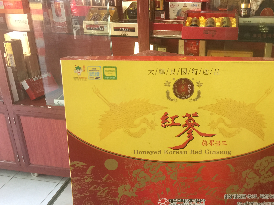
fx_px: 301
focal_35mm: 38
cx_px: 173
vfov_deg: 37.4
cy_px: 132
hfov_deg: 48.5
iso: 80
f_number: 2.2
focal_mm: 4.15
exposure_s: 1/17
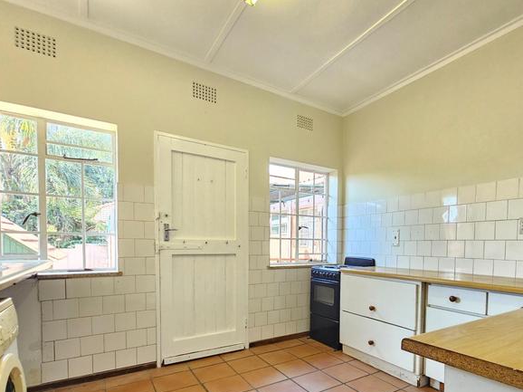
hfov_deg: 87.2
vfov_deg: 69.8
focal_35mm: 18
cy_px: 256
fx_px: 272
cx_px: 299
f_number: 2.2
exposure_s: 1/50
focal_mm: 2.2
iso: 125
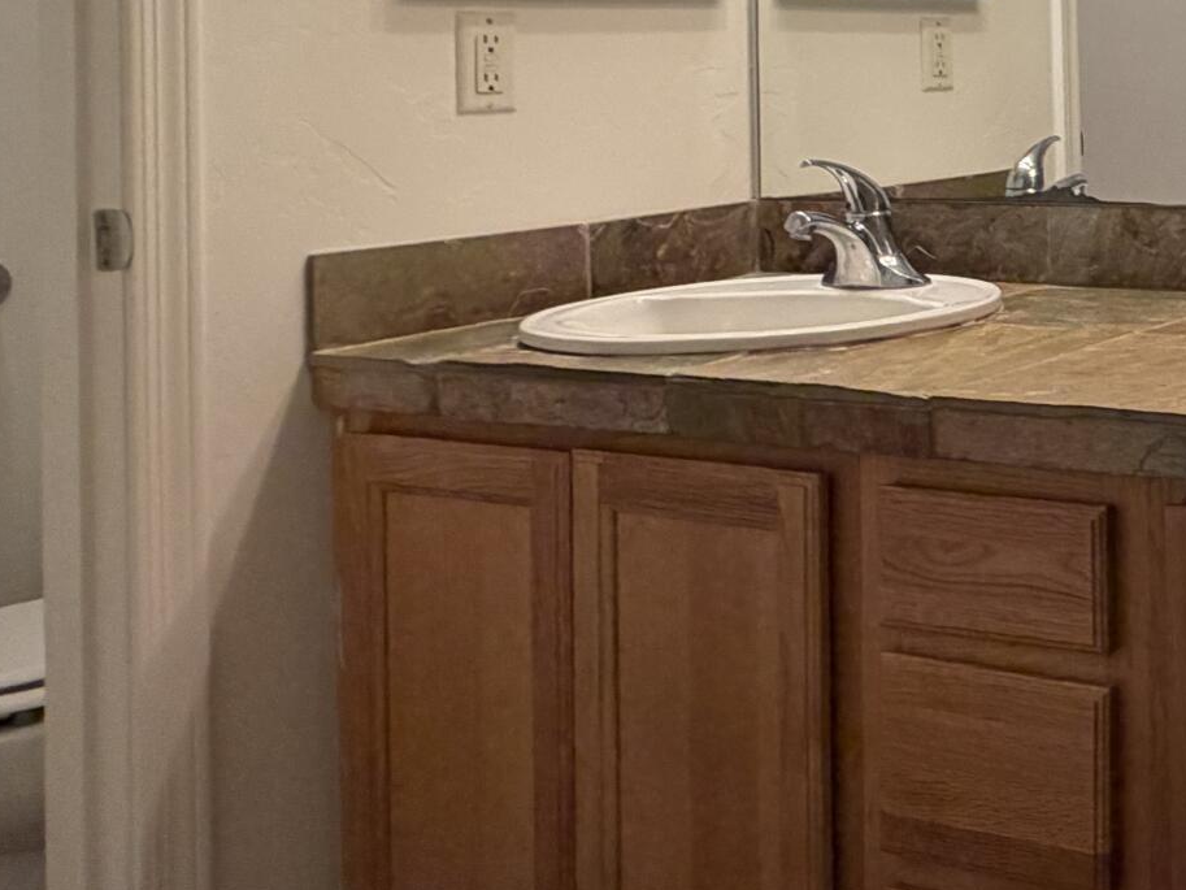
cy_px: 38
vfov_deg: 29.8
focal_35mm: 46
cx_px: 1582
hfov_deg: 31.0
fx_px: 1576
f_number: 2.2
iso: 200
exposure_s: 1/120
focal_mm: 2.22
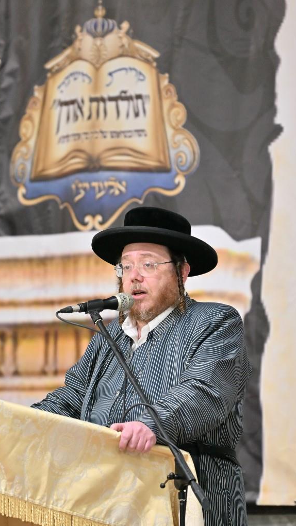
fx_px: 4397
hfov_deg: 3.9
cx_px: 144
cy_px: 263
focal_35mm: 315
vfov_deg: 6.9
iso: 400
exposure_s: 1/320
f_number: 2.8
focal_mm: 200
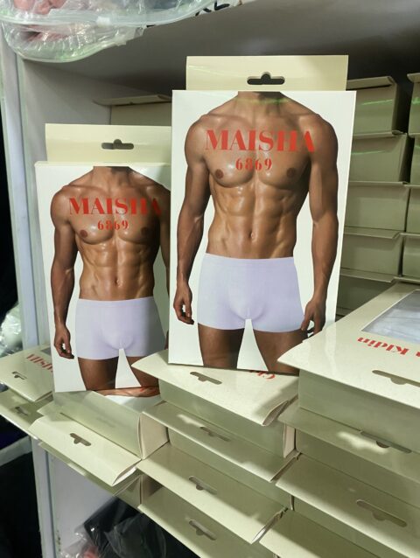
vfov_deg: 67.2
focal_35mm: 26
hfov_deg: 53.2
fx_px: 420
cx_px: 210
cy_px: 279
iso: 125
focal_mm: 4.25
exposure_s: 1/50
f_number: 1.8
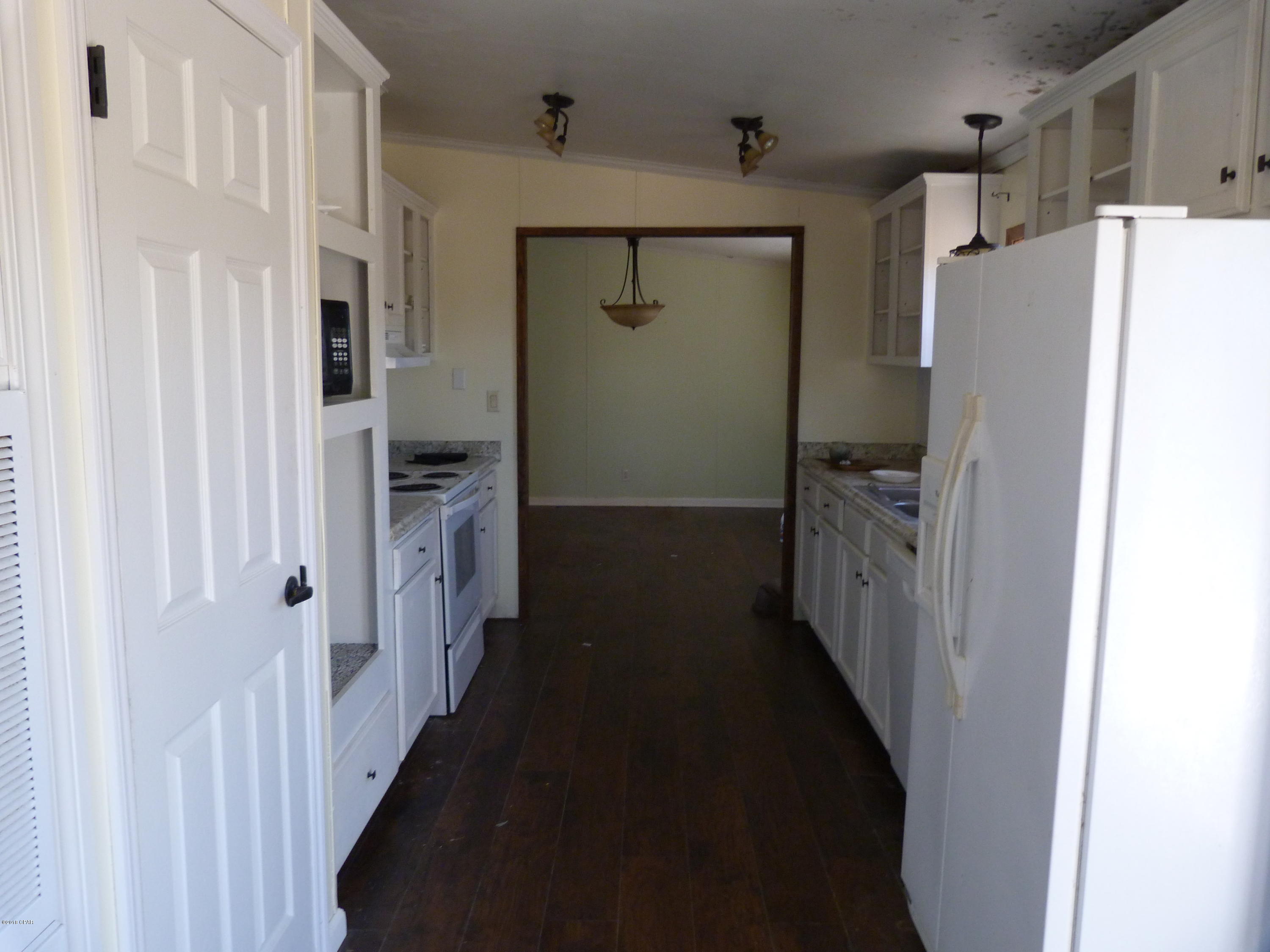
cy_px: 476
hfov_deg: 69.4
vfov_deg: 54.9
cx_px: 635
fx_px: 917
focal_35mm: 25
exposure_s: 1/60
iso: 200
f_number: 2.8
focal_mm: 4.5
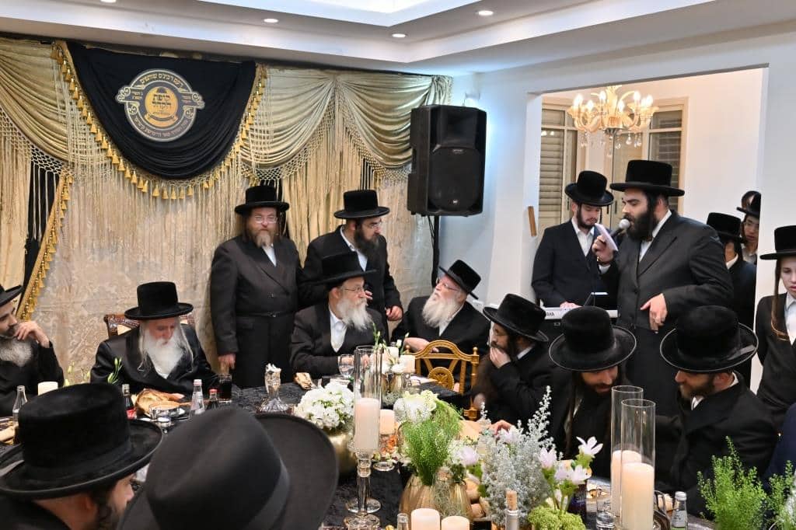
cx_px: 398
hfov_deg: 53.1
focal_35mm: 36
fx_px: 796
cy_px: 265
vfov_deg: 36.8
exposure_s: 1/320
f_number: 4
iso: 800
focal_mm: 24
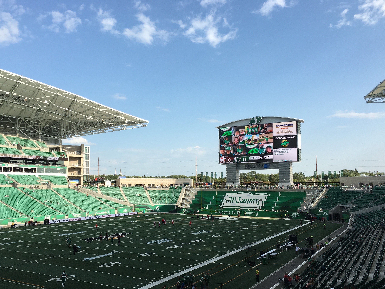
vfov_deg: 42.9
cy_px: 158
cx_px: 169
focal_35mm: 33
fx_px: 367
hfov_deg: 55.2
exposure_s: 1/1068
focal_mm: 4.15
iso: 25
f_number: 2.2
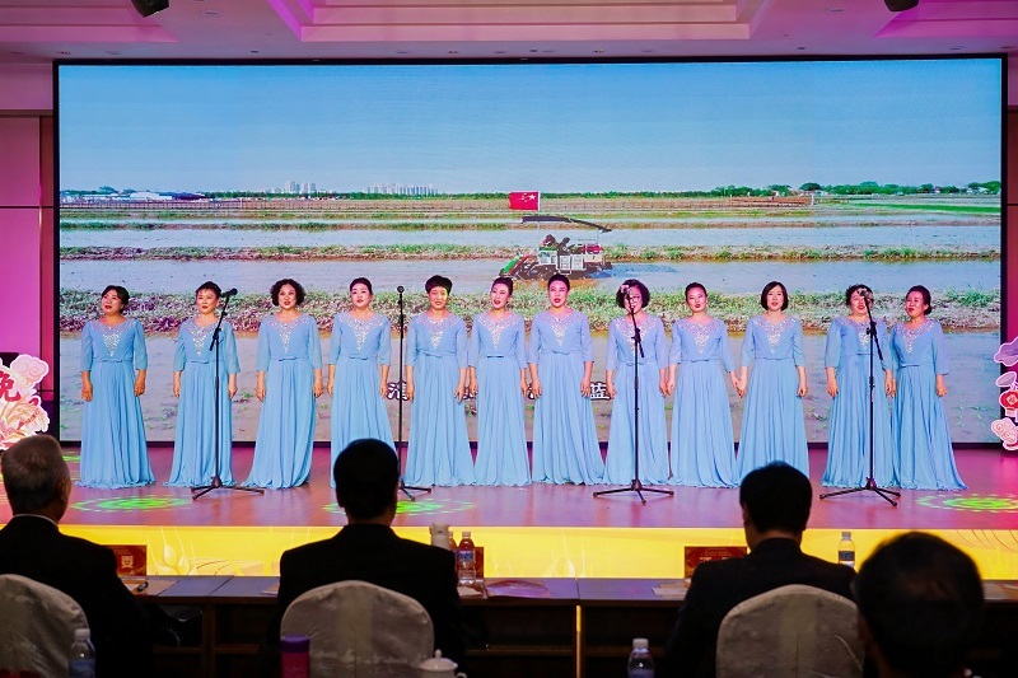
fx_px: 1244
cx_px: 509
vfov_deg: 30.5
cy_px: 339
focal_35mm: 44
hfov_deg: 44.5
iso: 320
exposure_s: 1/200
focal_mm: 44
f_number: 4
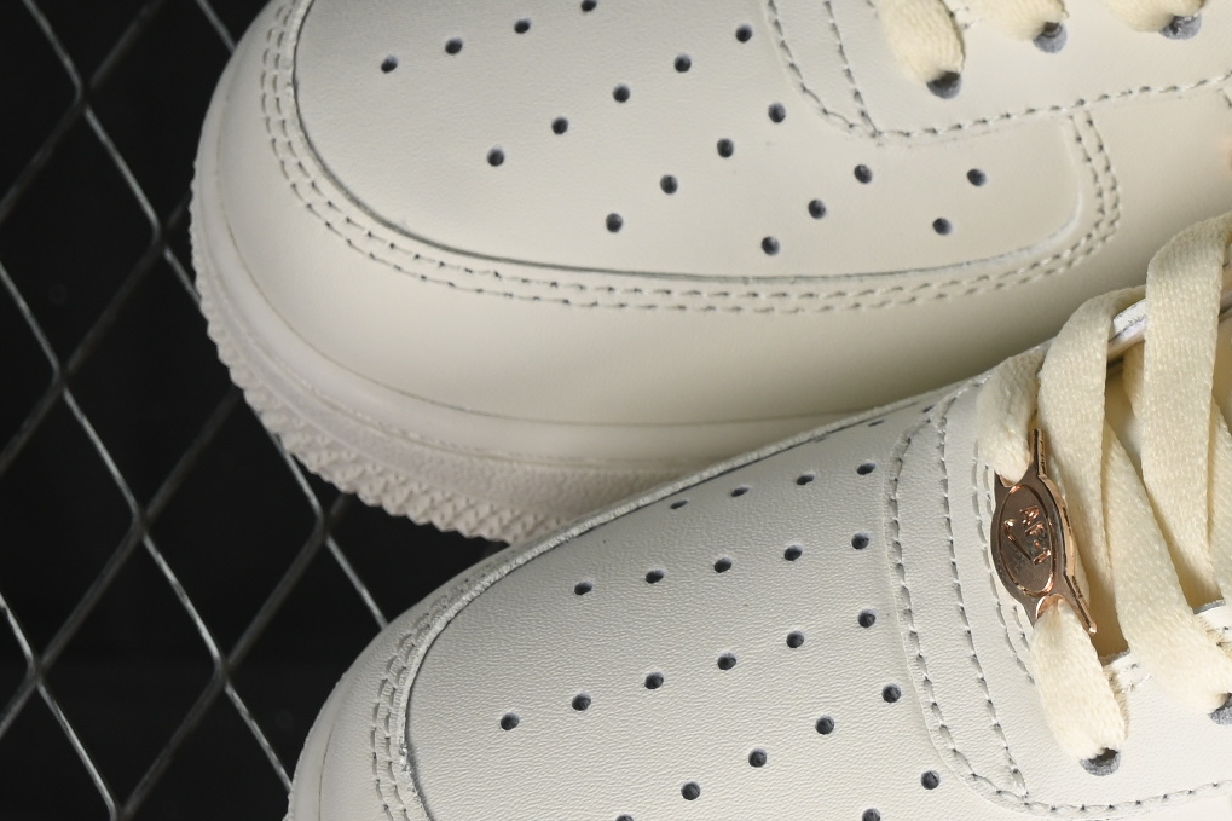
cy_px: 335
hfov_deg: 9.9
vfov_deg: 6.7
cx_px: 1531
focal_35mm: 205
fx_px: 7014
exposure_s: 1/80
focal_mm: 50
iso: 160
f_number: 7.1
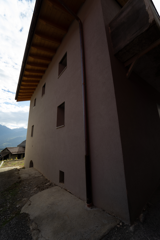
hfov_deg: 81.2
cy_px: 120
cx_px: 80
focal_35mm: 14
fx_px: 93
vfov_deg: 104.3
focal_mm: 14
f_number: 7.1
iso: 50
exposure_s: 1/160
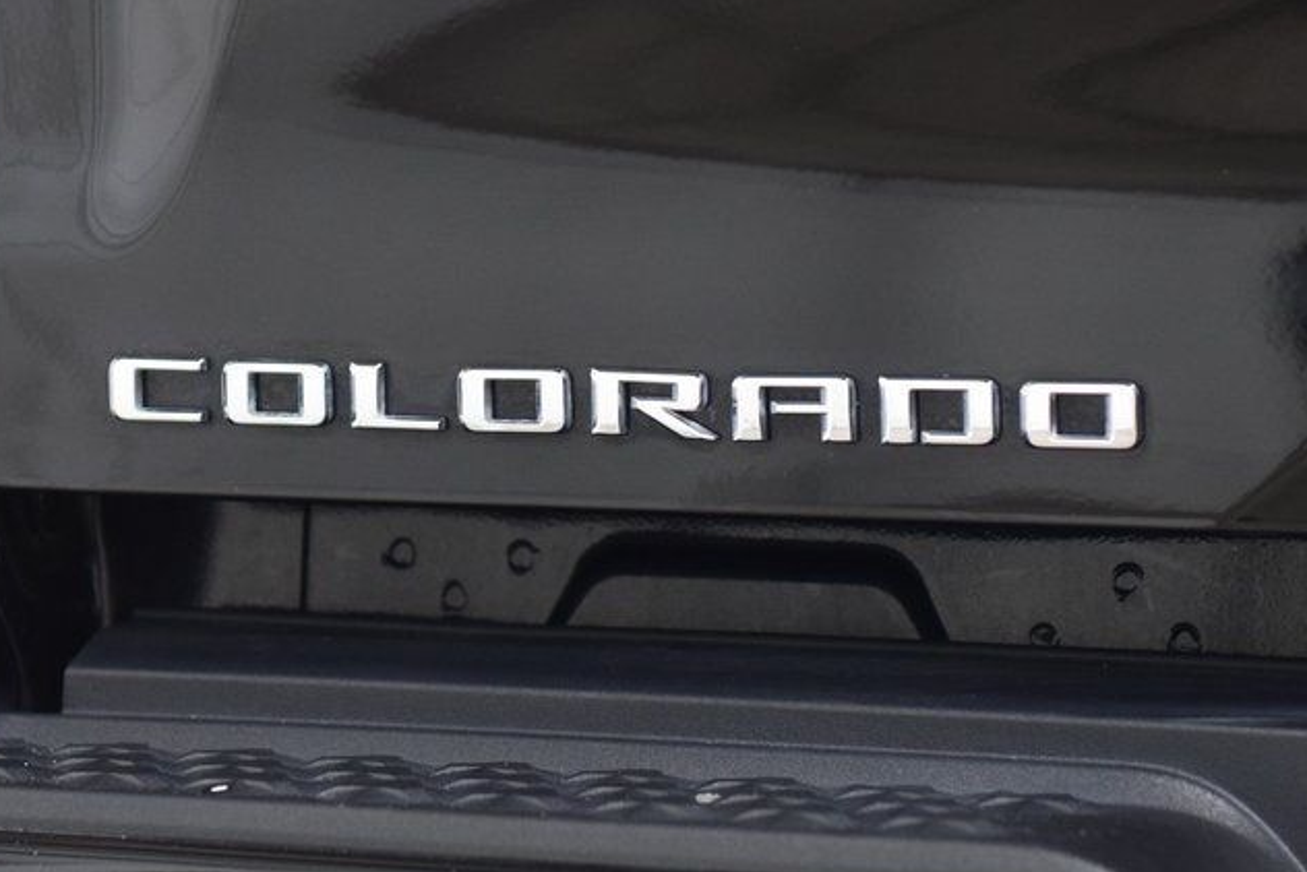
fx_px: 6174
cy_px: 408
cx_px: 635
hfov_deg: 12.1
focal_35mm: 170
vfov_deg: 8.1
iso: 1600
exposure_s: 1/30
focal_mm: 70
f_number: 3.5
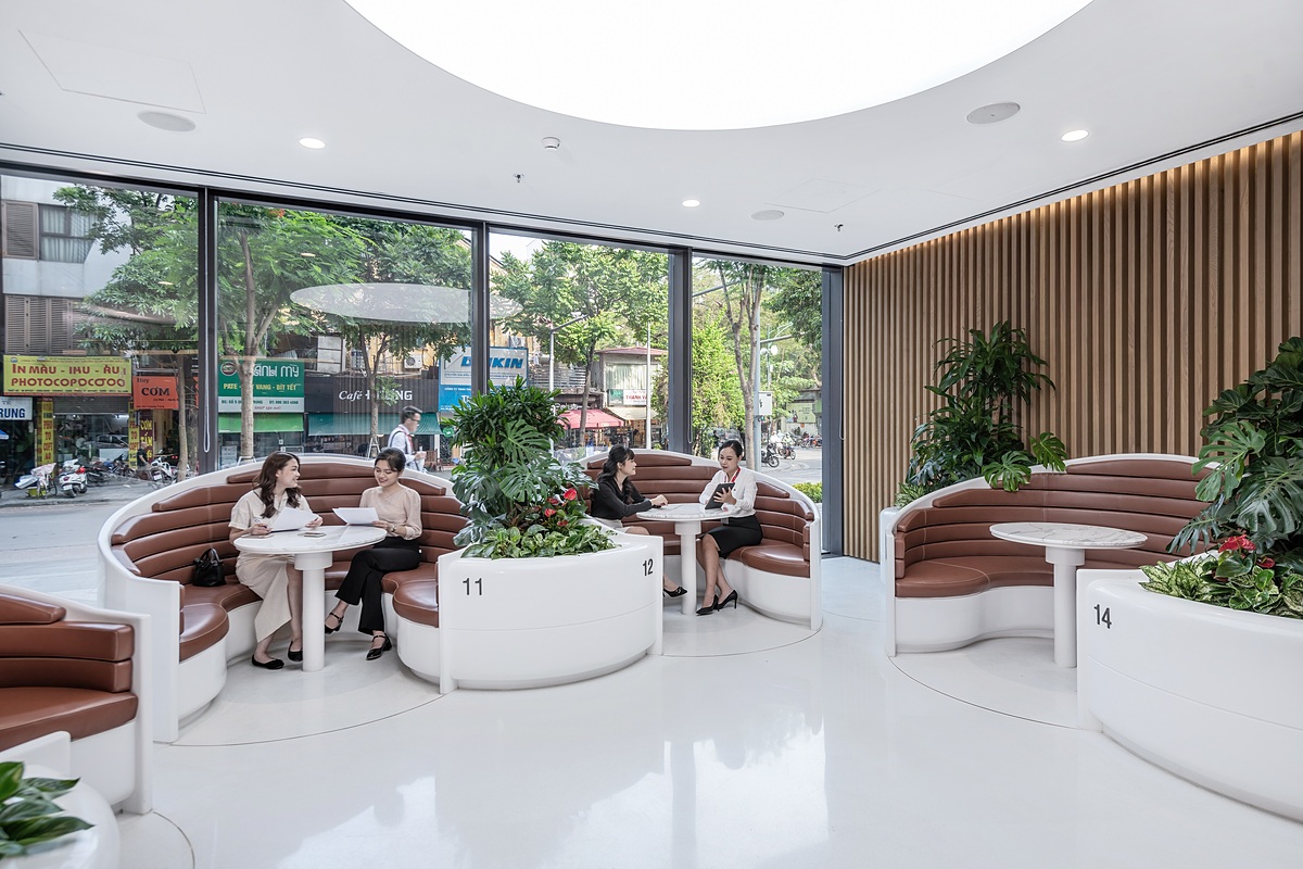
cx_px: 652
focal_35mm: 20
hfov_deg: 84.0
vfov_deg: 61.9
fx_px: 724
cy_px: 434
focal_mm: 20
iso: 100
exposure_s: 1/60
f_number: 5.6
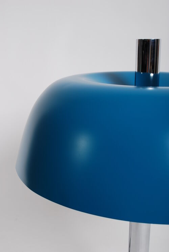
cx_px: 84
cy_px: 126
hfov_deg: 32.0
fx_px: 295
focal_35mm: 42
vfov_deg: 46.3
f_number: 10
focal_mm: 28
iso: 100
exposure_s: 1/160
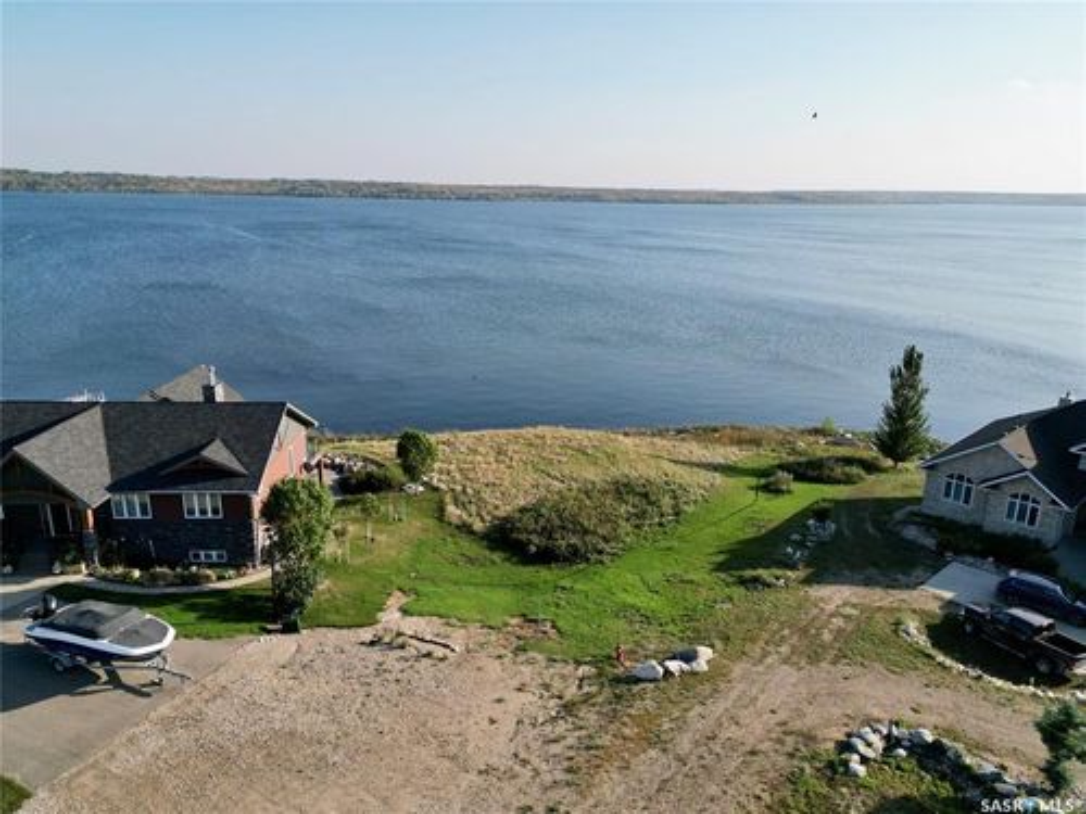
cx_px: 543
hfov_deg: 71.6
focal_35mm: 24
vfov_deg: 56.8
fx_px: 753
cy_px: 407
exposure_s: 1/3200
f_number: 1.7
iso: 200
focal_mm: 6.72
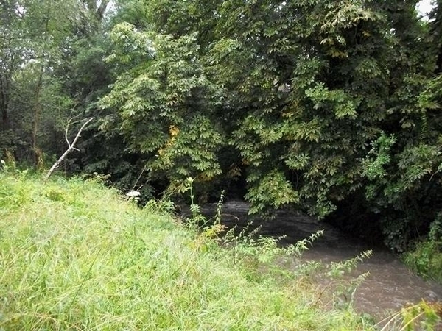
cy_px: 166
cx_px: 221
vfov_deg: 44.2
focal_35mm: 32
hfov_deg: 56.8
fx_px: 409
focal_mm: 5.7
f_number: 2.9
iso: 586
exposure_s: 1/125
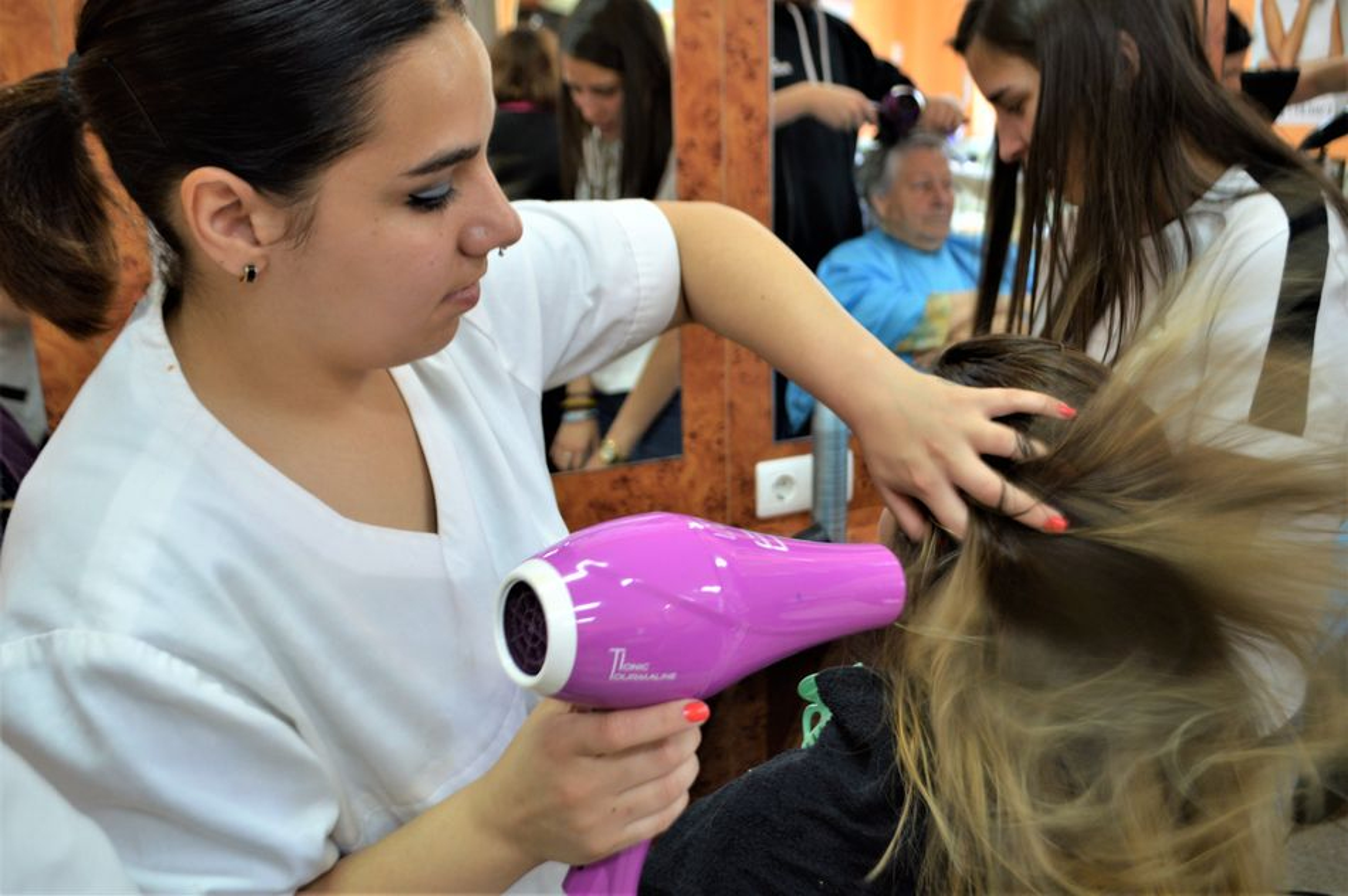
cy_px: 448
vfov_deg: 39.9
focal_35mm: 33
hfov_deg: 57.3
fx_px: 1235
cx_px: 674
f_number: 3.8
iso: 400
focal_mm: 22
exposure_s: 1/40
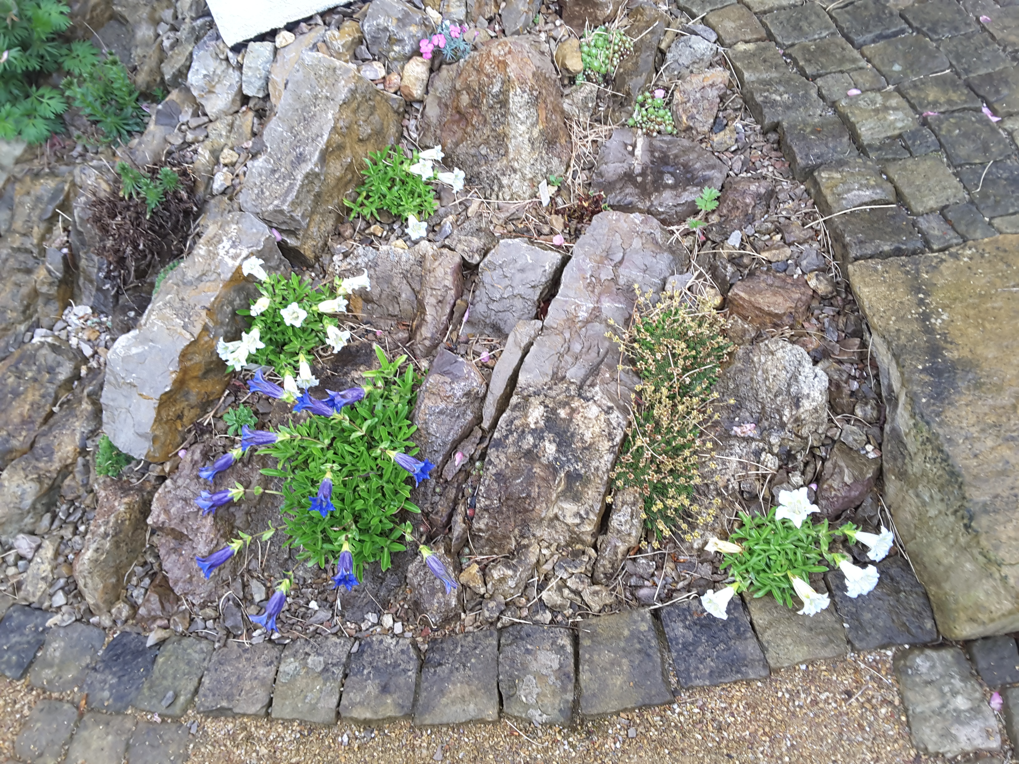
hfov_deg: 58.4
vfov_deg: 45.4
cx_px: 510
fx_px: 913
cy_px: 382
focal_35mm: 31
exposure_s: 1/60
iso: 50
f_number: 1.9
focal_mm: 2.9
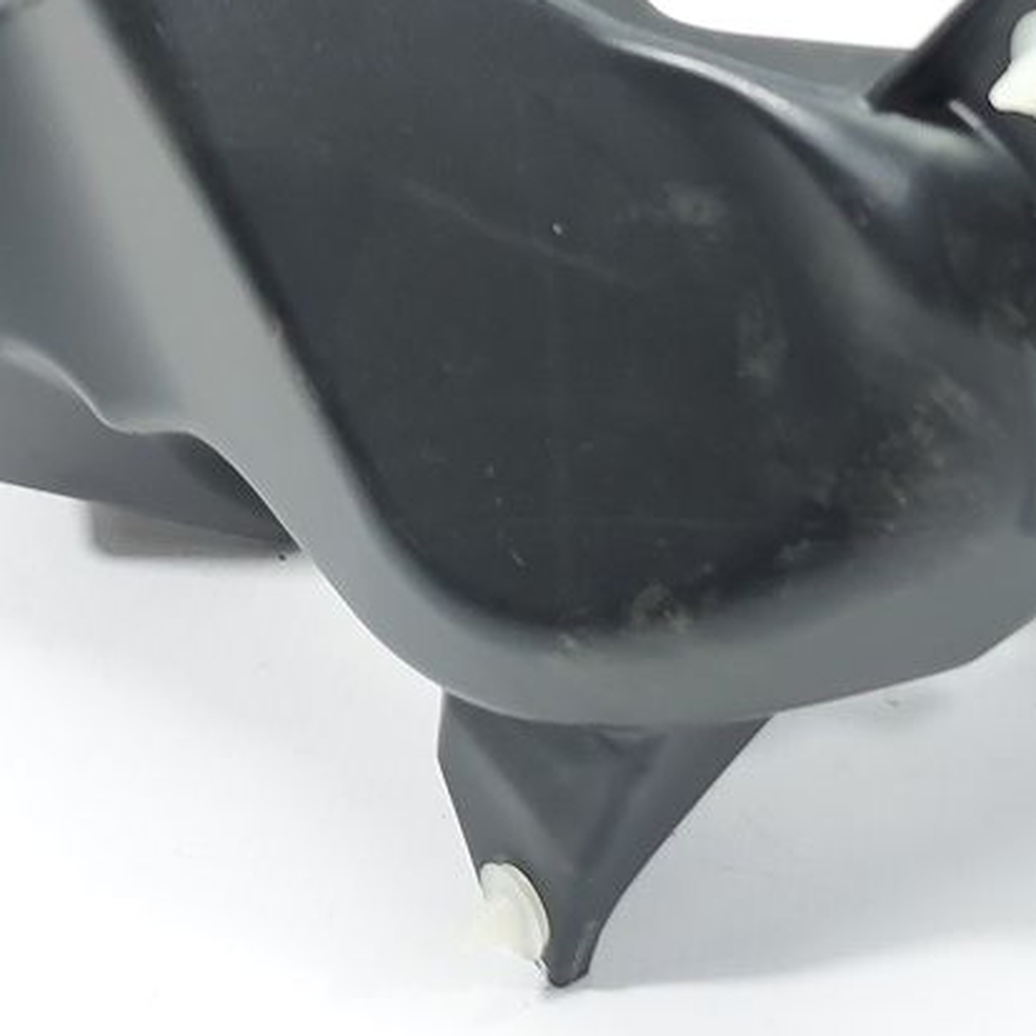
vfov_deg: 23.0
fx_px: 2404
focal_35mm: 71
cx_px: 1007
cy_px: -83
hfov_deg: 23.4
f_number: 1.8
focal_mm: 5.23
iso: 100
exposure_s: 1/50
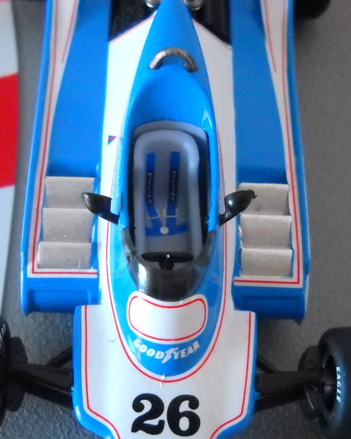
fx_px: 779
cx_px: 156
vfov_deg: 31.5
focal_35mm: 60
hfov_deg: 25.4
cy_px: 228
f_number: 3.1
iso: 800
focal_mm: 6.72
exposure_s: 1/35
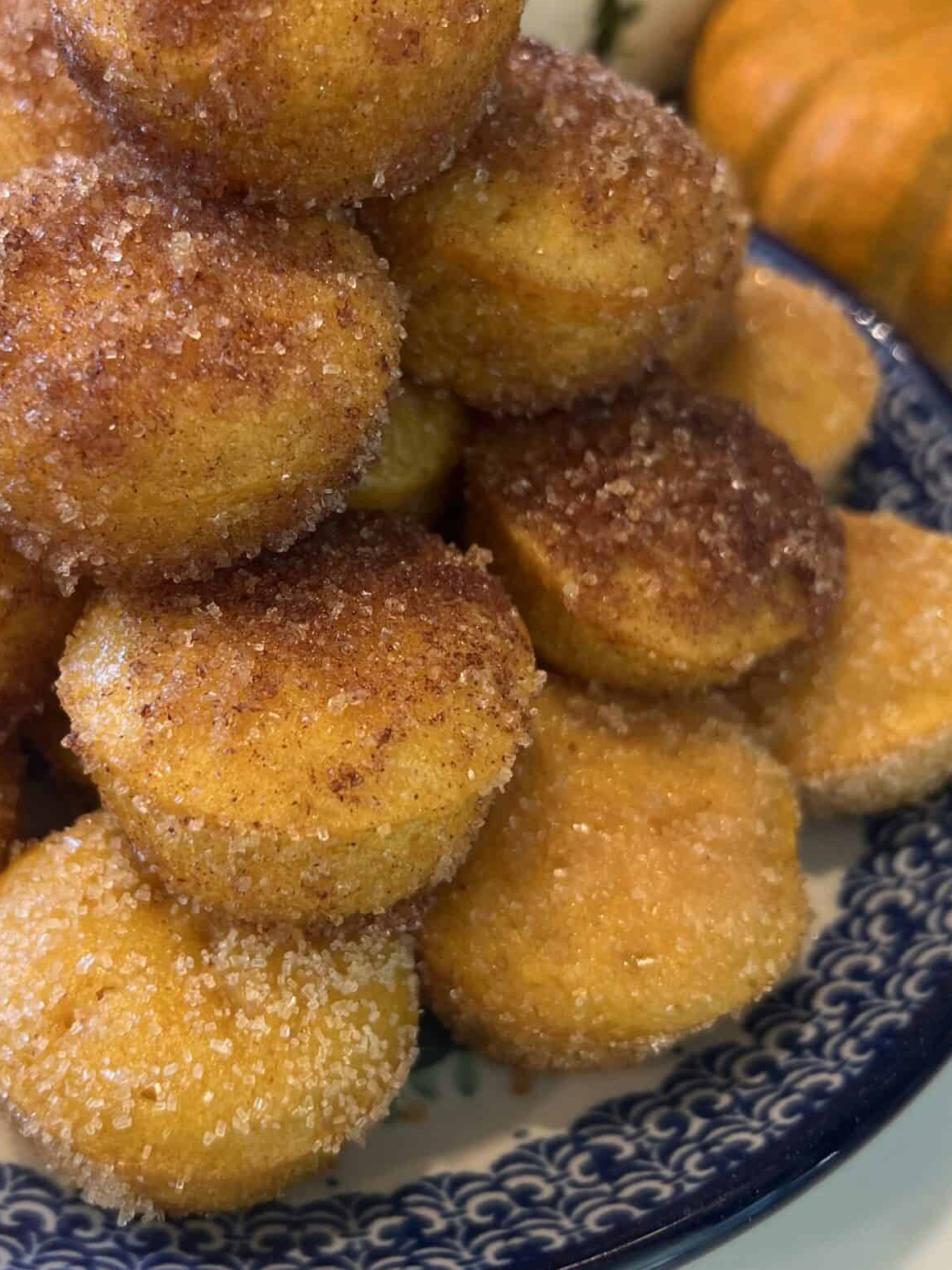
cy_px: 572
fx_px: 1577
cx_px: 280
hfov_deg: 33.2
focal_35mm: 43
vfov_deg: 43.8
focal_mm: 5.7
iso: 100
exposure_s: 1/60
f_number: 1.5
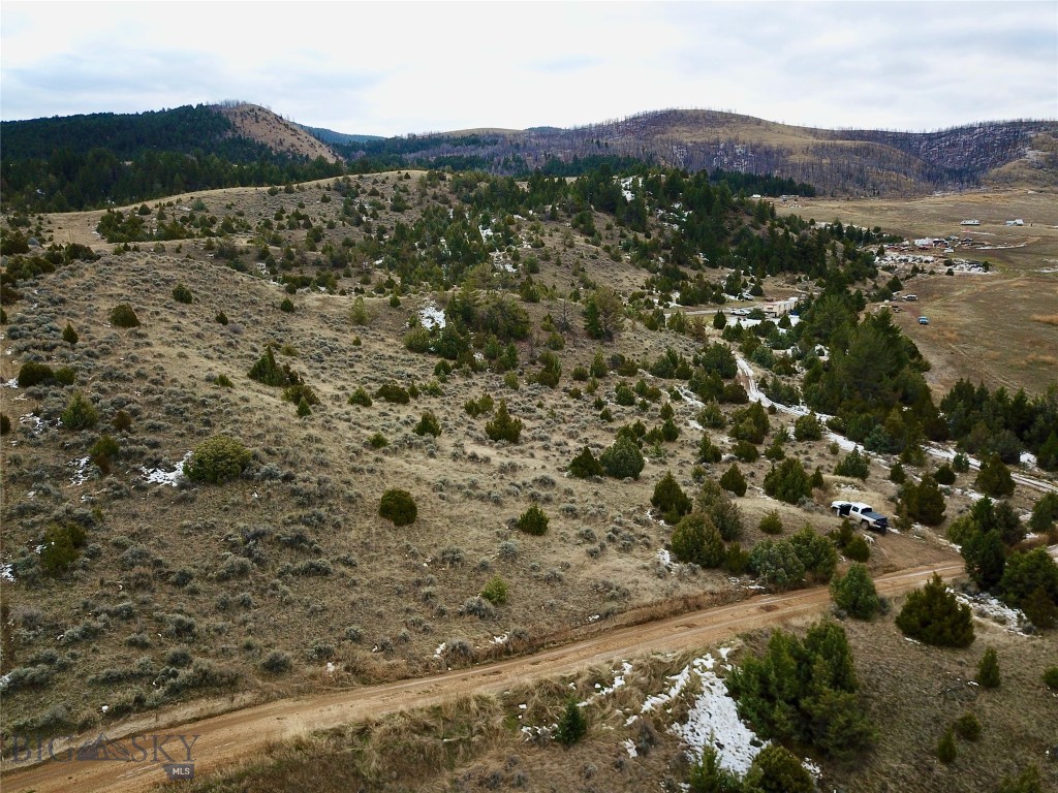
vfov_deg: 53.1
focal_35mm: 26
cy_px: 396
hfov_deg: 67.3
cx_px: 529
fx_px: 795
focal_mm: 4.7
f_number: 2.2
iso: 100
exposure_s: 1/169
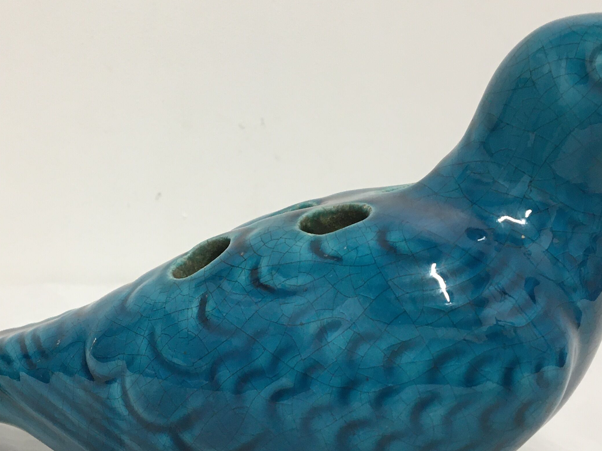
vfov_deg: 26.0
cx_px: 264
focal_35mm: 56
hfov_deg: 34.3
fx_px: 974
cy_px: 272
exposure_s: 1/33
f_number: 2.2
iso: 50
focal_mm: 4.15
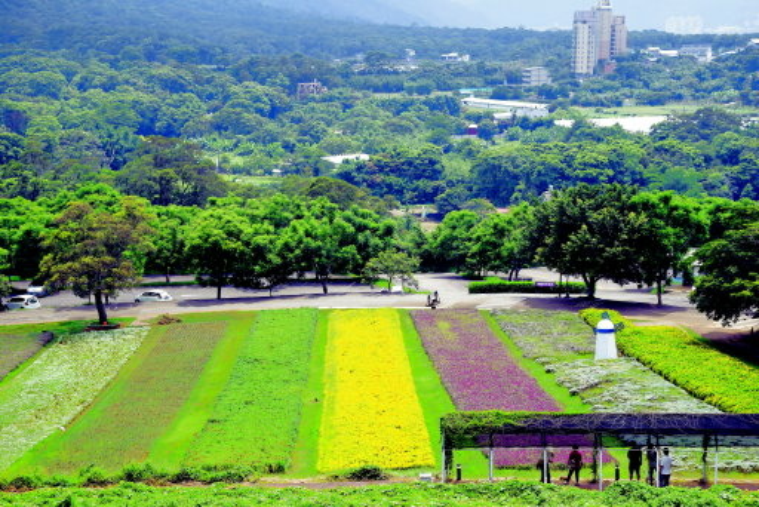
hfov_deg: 29.8
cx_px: 380
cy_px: 254
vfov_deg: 20.2
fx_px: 1424
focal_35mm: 68
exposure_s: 1/160
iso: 100
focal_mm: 45
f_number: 10
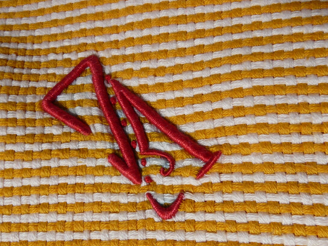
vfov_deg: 34.9
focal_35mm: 41
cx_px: 159
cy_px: 155
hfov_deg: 45.8
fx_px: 389
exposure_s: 1/50
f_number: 5.6
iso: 100
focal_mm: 4.6
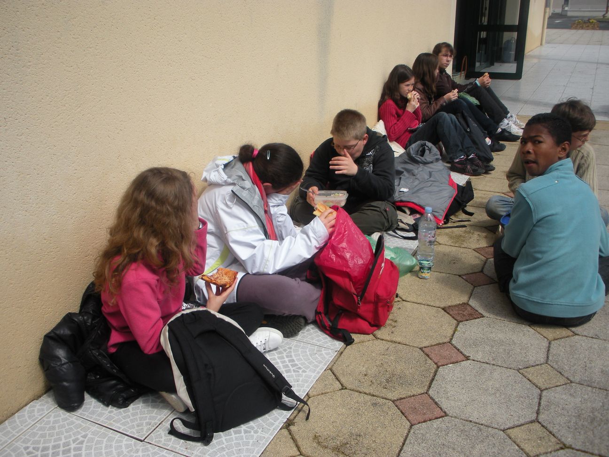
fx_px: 616
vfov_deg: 40.7
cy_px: 228
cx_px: 304
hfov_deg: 52.6
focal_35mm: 35
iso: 64
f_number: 3.5
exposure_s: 1/782
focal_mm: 6.3
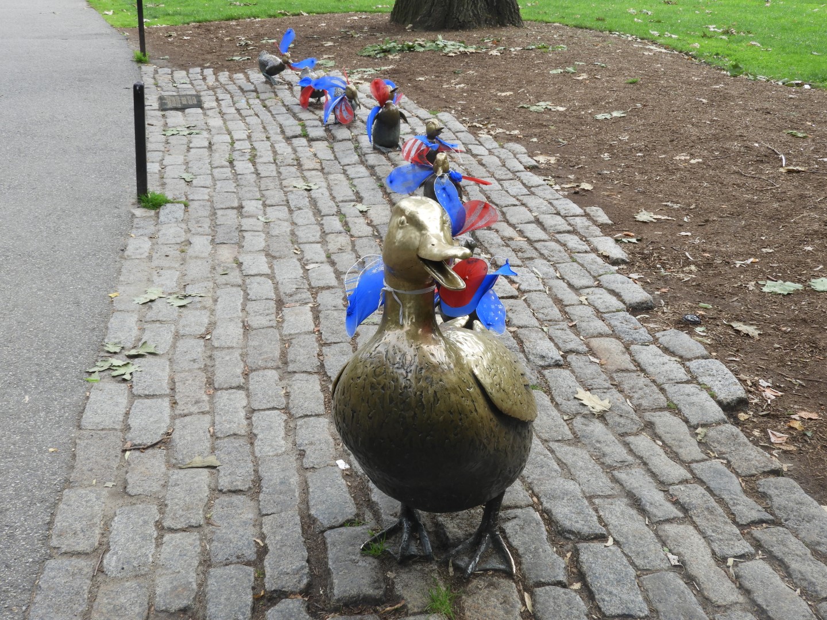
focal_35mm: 45
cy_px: 310
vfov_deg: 32.2
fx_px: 1075
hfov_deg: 42.1
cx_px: 414
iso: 100
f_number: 4
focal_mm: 8.1
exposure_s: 1/160
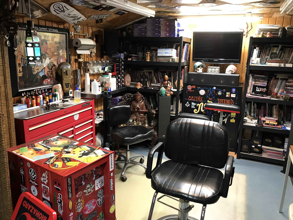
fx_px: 237
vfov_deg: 49.7
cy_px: 110
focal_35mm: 28
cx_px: 146
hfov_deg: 63.4
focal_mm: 3.99
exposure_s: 1/15
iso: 80
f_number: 1.8
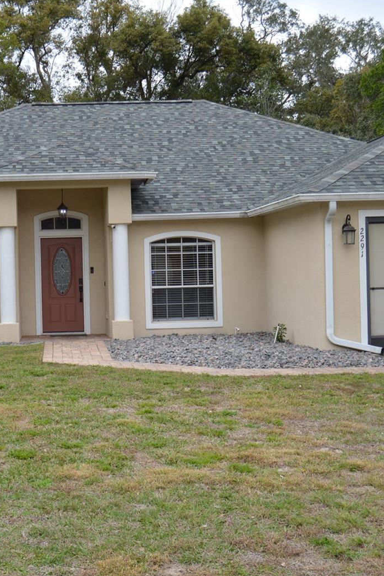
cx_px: 65
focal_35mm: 60
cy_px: 291
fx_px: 960
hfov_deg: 22.3
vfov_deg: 33.4
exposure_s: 1/160
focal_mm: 26
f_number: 6.3
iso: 100
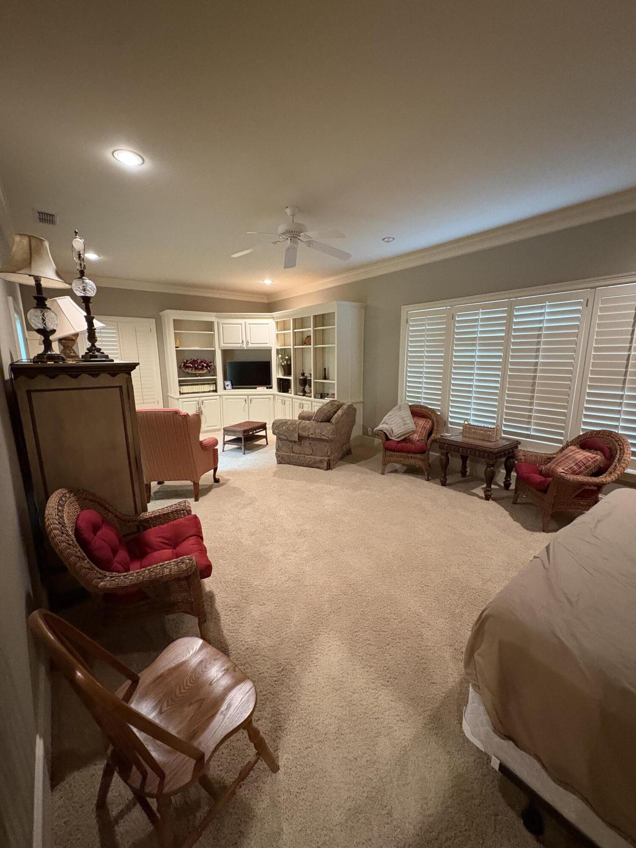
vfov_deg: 102.1
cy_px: 424
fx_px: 343
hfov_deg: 85.7
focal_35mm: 14
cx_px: 318
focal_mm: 2.22
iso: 800
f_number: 2.2
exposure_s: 1/40
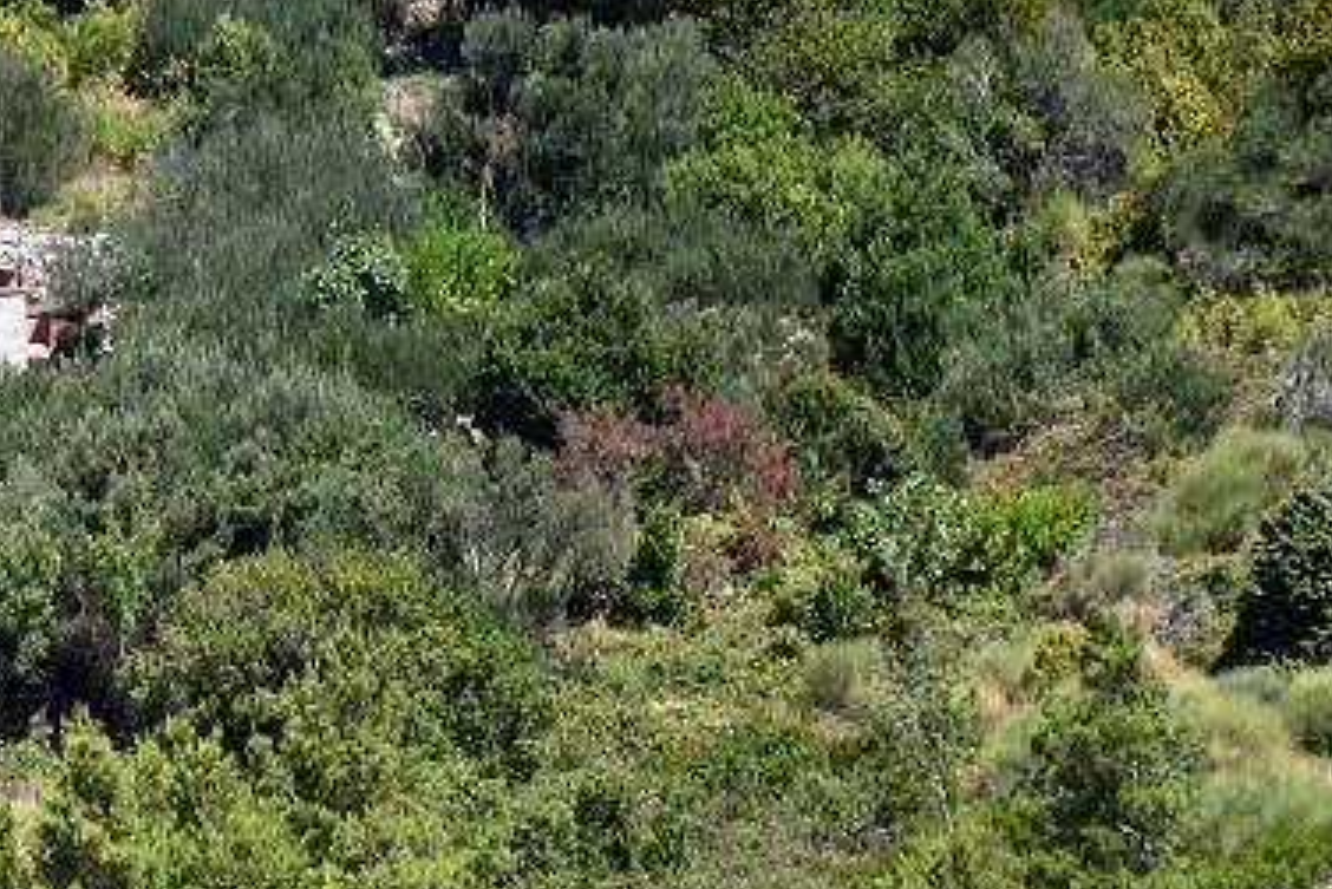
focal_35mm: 798
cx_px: -283
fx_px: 29536
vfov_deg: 1.7
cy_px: 749
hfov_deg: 2.6
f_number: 5.6
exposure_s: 1/320
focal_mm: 300
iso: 110
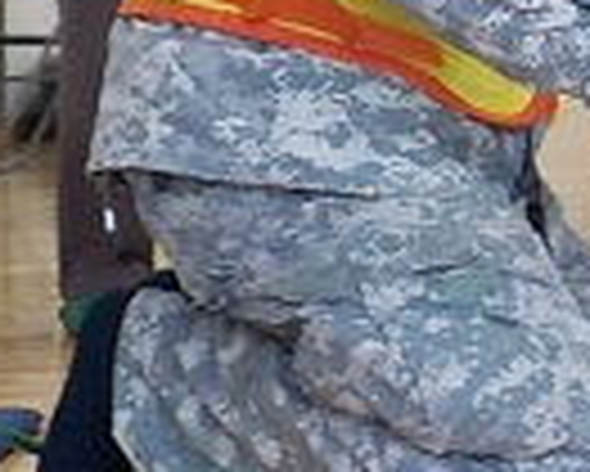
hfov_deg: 15.1
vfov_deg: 13.2
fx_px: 1957
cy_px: -160
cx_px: 1027
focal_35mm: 112
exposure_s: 1/30
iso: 125
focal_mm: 4.1
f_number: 3.3
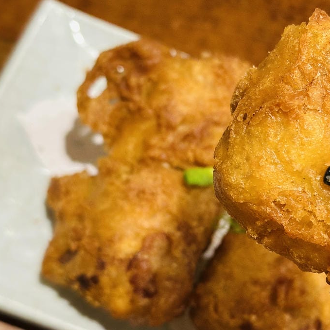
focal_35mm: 75
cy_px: 185
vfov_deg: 23.0
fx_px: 809
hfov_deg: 22.8
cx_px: 256
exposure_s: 1/40
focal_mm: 6.86
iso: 320
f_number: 1.78
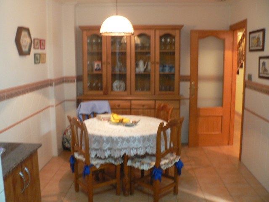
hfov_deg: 52.6
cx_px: 134
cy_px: 101
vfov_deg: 40.7
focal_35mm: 35
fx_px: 272
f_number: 2.8
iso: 200
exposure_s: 1/4
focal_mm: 6
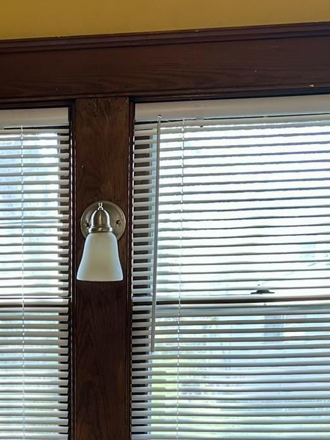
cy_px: 495
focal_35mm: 74
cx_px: 13
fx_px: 941
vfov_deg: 24.4
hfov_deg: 19.4
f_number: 1.78
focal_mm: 6.86
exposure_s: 1/120
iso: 80
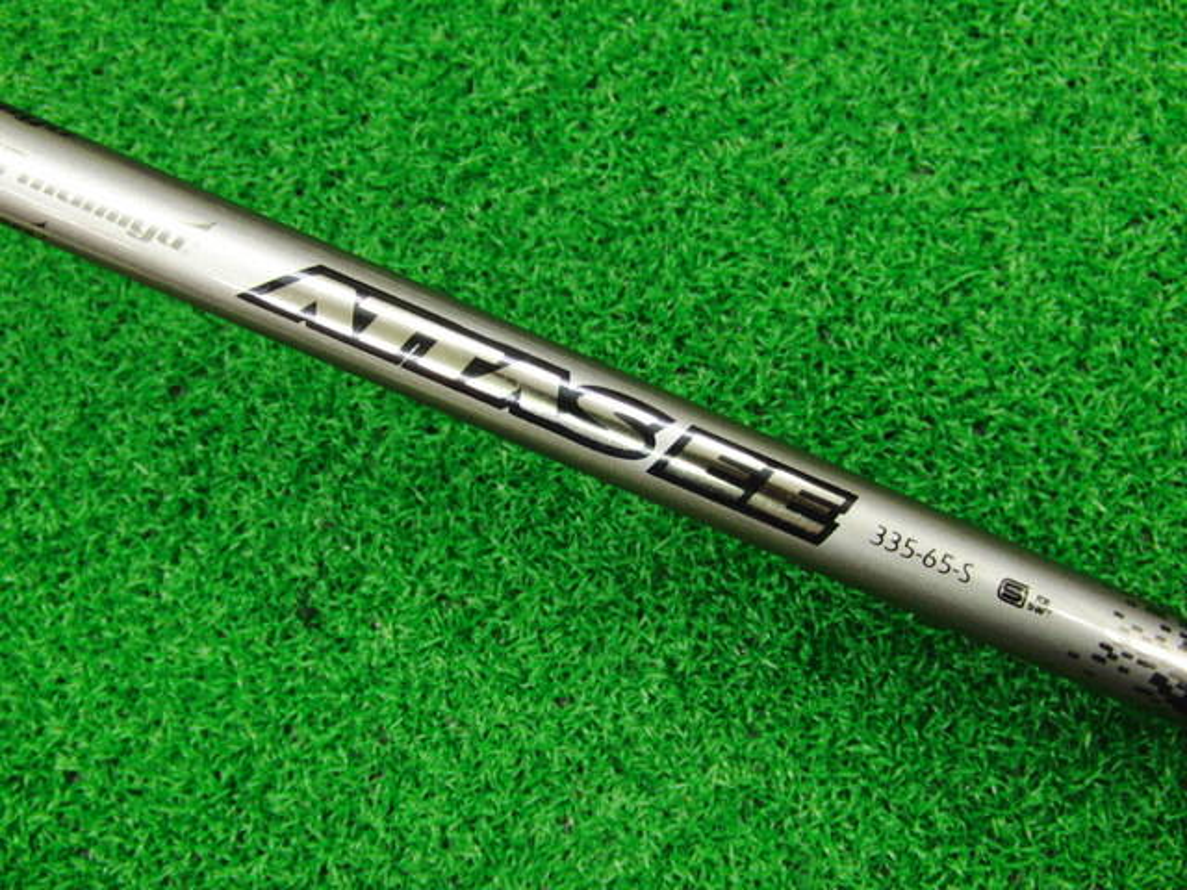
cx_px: 594
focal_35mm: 37
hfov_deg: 50.1
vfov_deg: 38.7
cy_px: 445
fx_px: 1269
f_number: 3.6
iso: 400
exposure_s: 1/25
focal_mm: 6.42
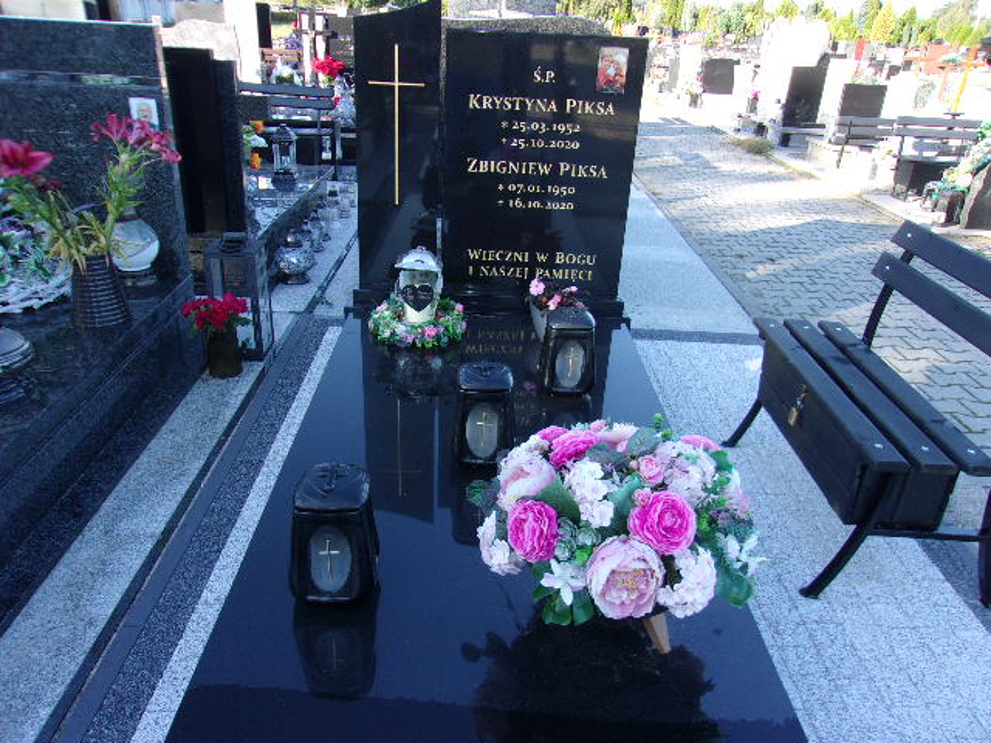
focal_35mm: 27
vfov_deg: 51.4
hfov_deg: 65.3
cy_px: 372
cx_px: 496
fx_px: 773
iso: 80
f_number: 3
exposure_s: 1/150
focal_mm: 4.9
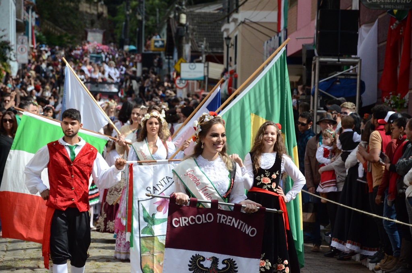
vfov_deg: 8.7
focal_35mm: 158
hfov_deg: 13.1
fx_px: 1799
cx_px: 206
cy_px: 136
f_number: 5.6
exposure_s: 1/8000
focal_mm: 105
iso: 1600
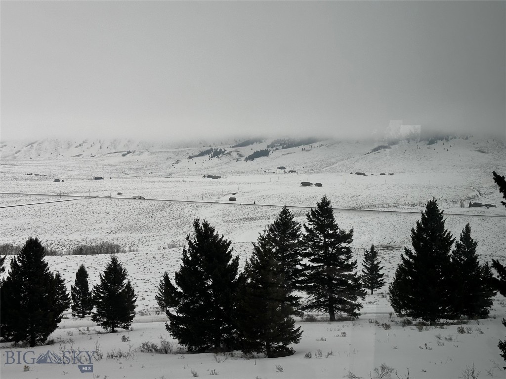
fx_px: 702
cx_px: 253
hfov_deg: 39.7
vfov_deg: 30.3
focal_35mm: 48
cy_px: 190
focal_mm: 6.86
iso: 64
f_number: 1.78
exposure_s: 1/3367
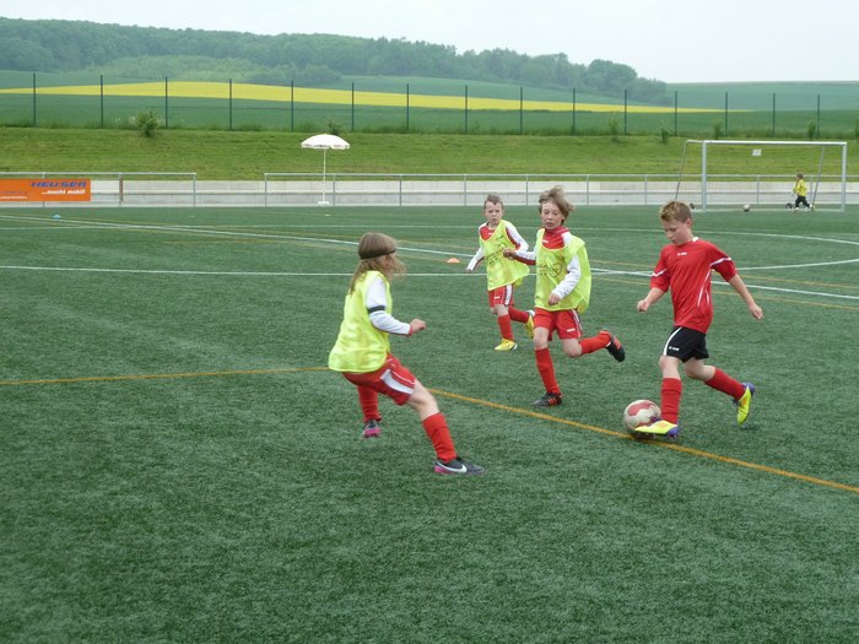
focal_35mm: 83
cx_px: 430
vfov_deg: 17.8
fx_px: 2060
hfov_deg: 23.6
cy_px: 322
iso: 250
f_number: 4.2
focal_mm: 13.7
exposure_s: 1/320
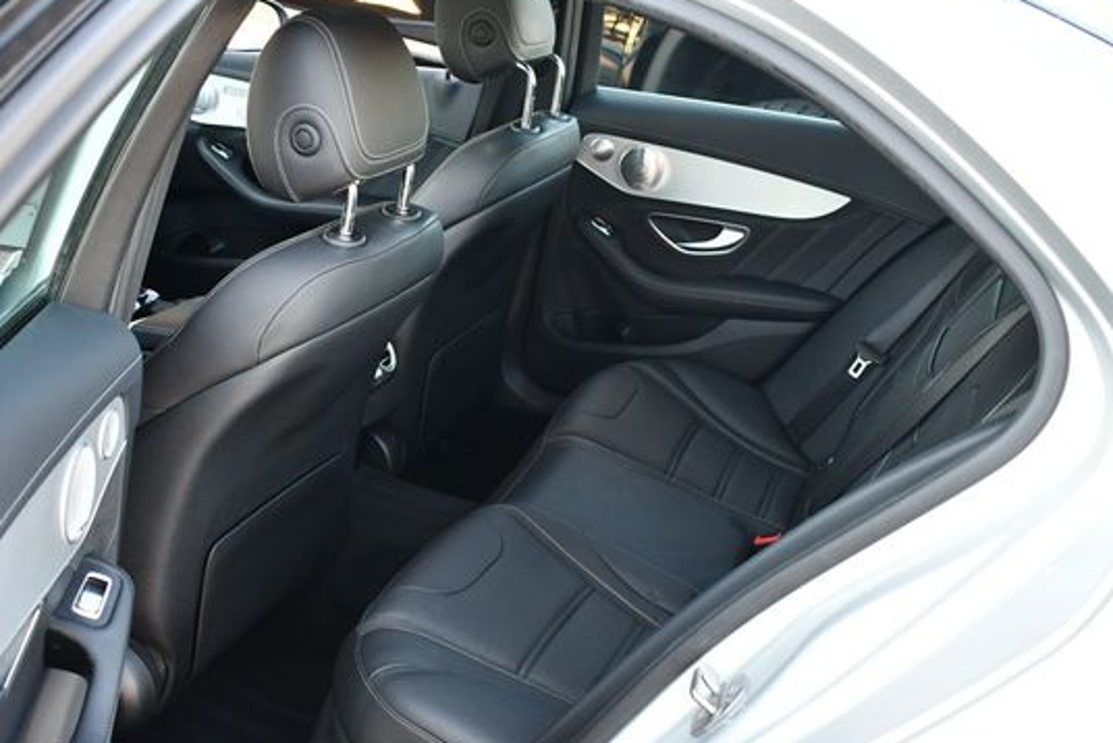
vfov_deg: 31.2
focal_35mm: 43
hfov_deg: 45.2
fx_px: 1330
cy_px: 415
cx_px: 465
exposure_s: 1/200
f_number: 3.5
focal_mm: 18
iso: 800
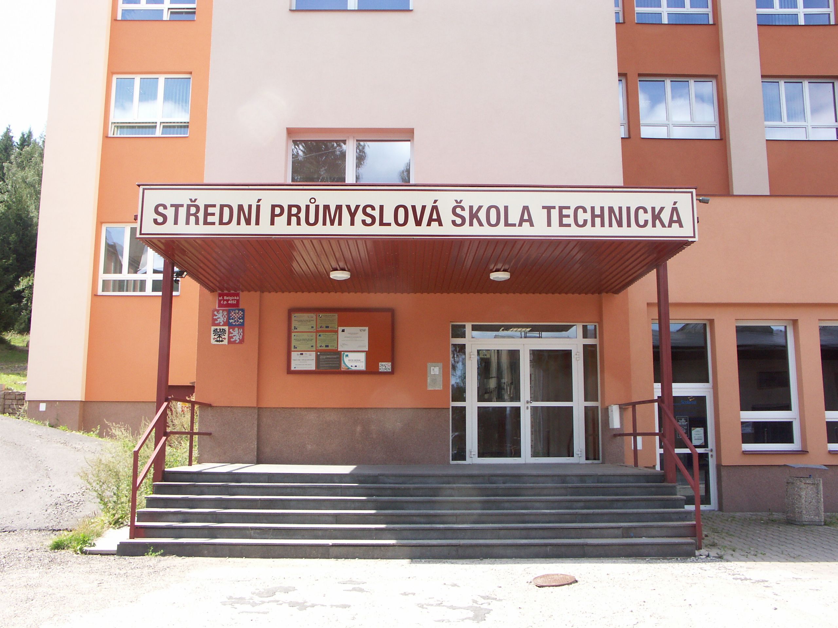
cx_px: 419
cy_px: 314
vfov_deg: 44.2
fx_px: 775
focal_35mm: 32
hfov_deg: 56.8
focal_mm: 8.26
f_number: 5.6
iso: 100
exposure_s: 1/200
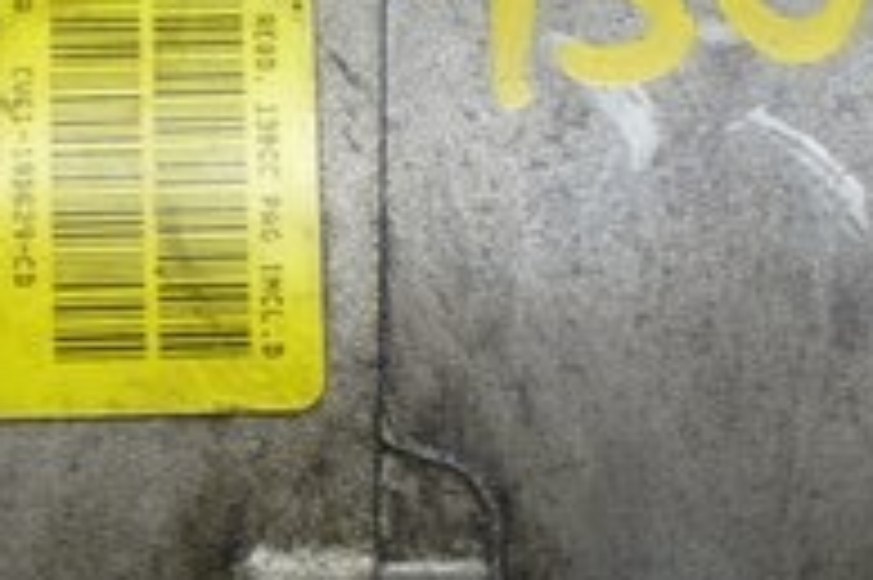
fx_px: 5176
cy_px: 128
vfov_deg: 6.4
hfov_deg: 9.6
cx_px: 392
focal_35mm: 214
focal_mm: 27
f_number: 5.6
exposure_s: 1/20
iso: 400
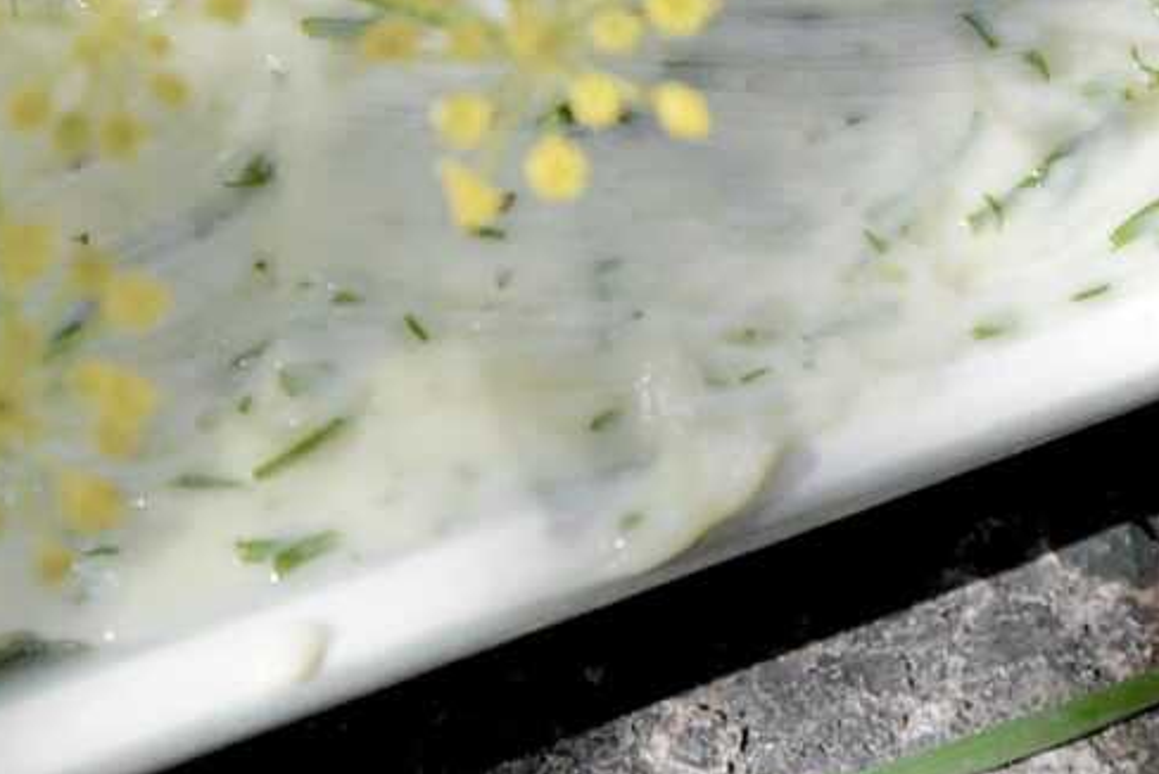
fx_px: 11822
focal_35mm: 367
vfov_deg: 3.7
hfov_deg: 5.6
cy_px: -367
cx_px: 442
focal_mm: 70
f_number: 5.6
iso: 2500
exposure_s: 1/4000
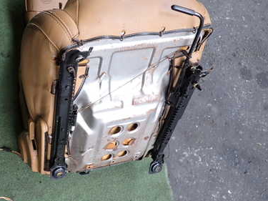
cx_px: 64
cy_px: 109
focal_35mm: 40
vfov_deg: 35.9
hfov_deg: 45.1
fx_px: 310
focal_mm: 4.5
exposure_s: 1/125
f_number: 2
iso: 100
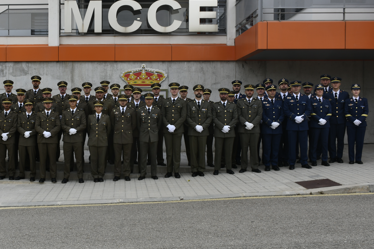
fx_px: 457
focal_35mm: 44
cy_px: 123
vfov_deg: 30.5
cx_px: 106
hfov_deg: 43.4
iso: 100
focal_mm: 20
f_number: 7.1
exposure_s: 1/200
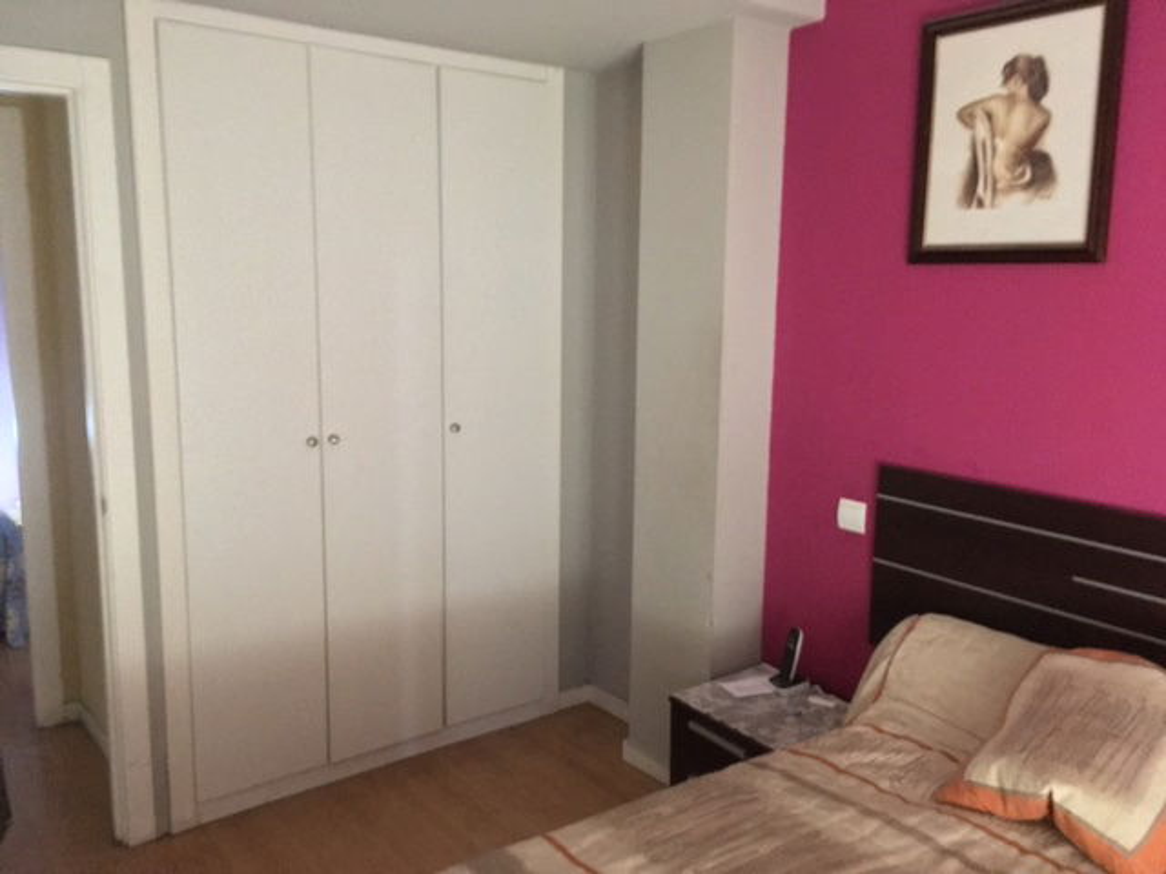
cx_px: 583
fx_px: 977
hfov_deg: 61.7
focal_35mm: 29
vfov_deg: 48.2
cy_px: 437
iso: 500
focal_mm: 4.15
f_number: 2.2
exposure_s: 1/17
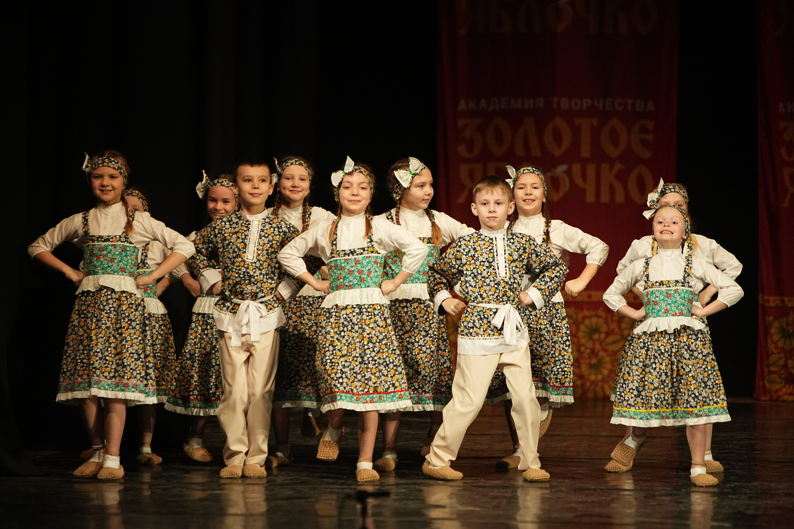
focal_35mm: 200
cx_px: 397
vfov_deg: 6.9
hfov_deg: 10.3
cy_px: 264
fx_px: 4411
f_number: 2.8
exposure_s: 1/500
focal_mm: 200
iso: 5000
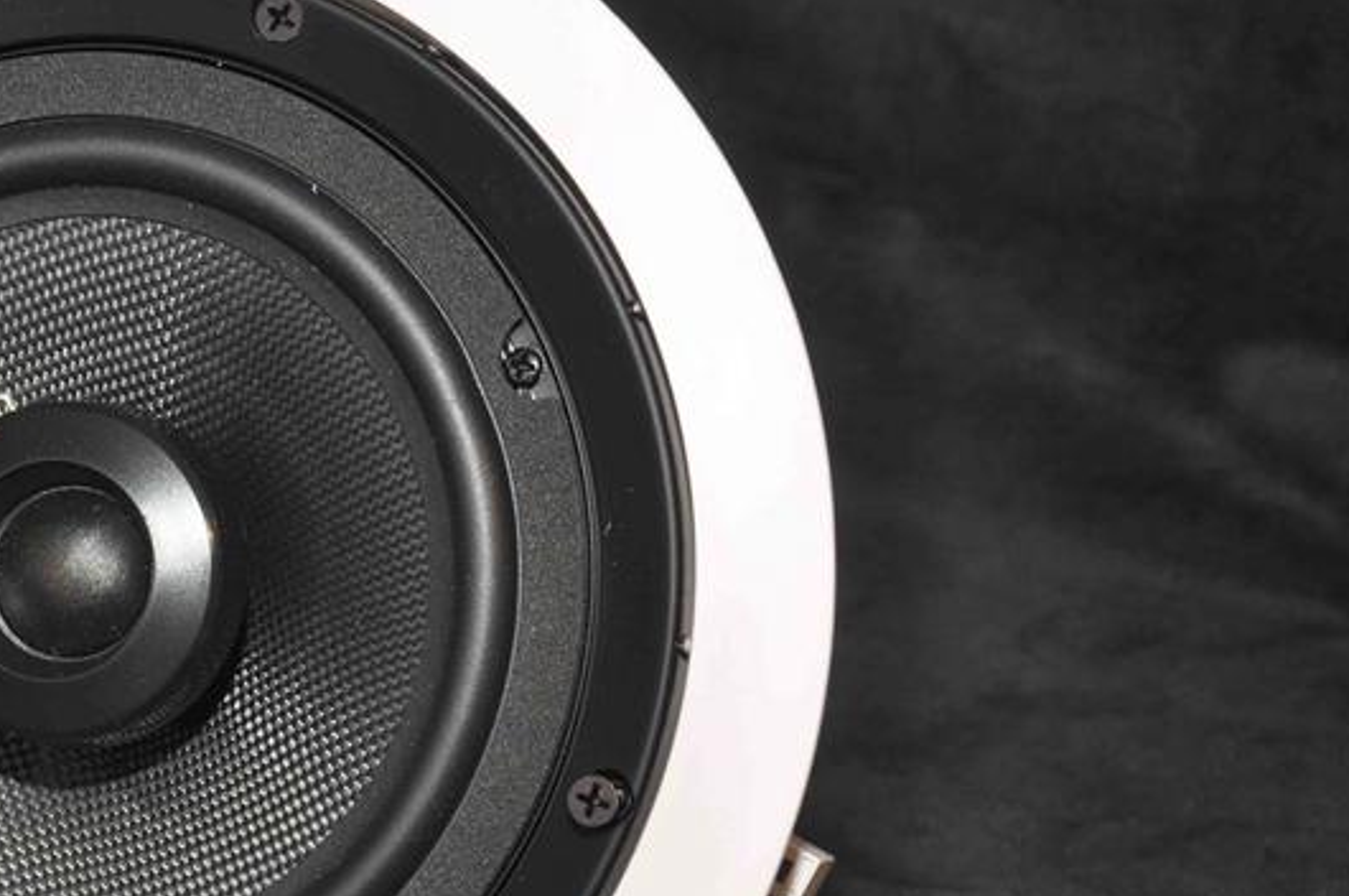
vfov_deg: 9.4
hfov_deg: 14.0
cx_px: 84
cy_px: 654
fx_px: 5427
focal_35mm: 145
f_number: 8
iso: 200
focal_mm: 50
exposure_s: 1/30
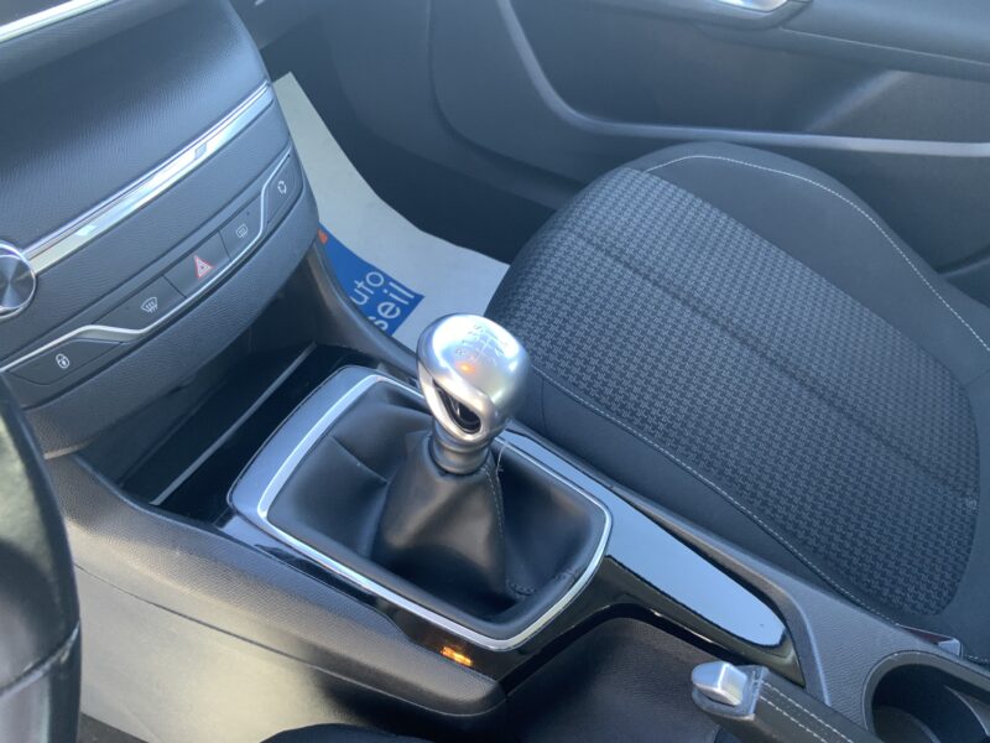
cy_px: 372
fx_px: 829
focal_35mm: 29
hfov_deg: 61.7
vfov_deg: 48.2
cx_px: 495
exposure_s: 1/60
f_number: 1.8
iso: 125
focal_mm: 3
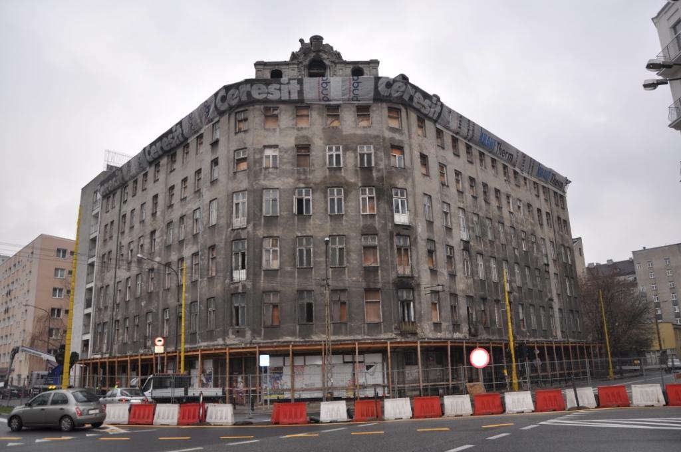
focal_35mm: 27
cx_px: 340
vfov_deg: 47.8
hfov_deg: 67.4
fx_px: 510
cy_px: 226
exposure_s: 1/200
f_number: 4.5
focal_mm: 18
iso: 200
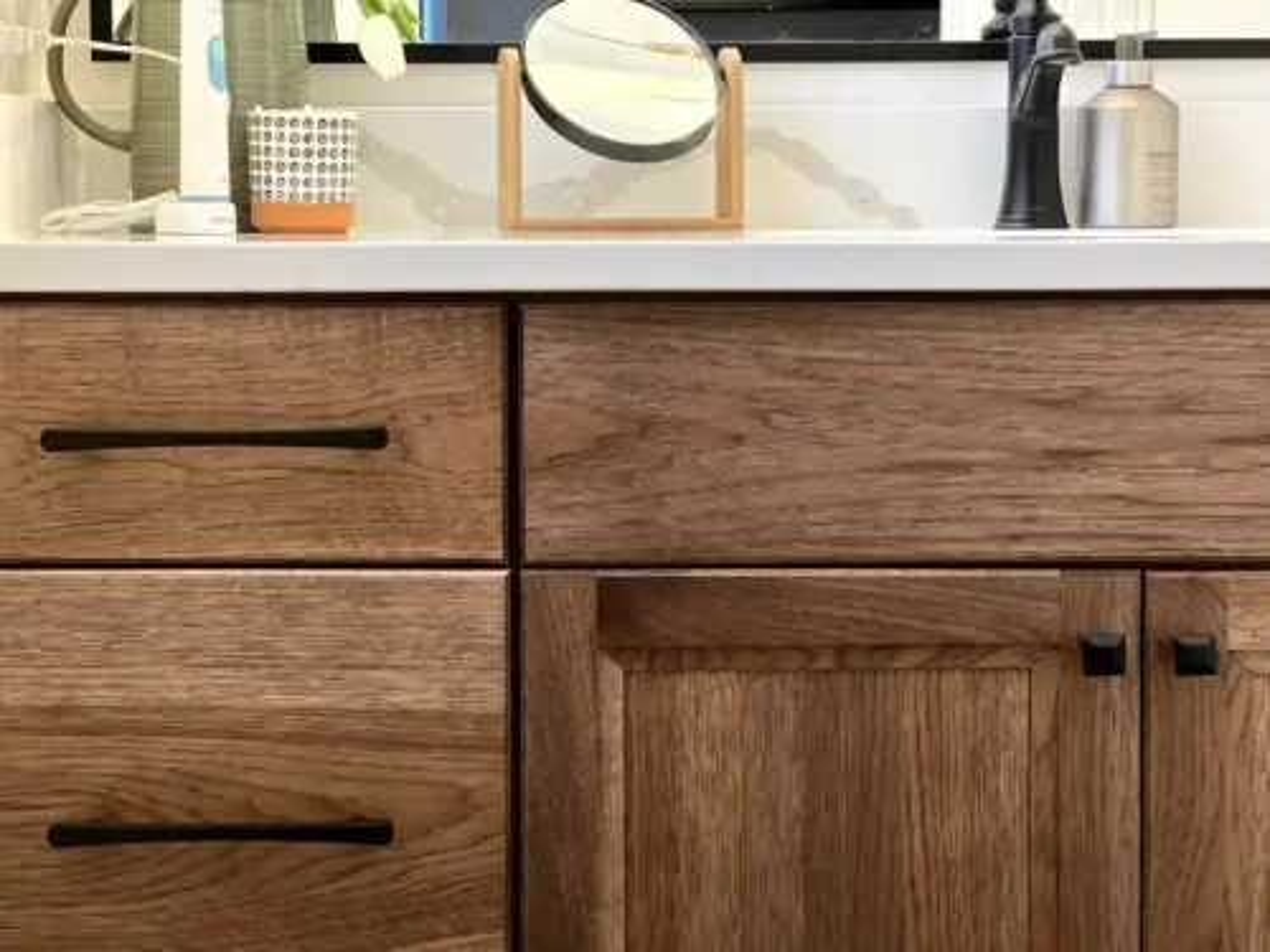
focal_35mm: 77
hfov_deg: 25.3
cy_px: 476
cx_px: 635
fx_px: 2825
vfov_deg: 19.1
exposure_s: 1/40
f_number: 2.8
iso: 320
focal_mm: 9
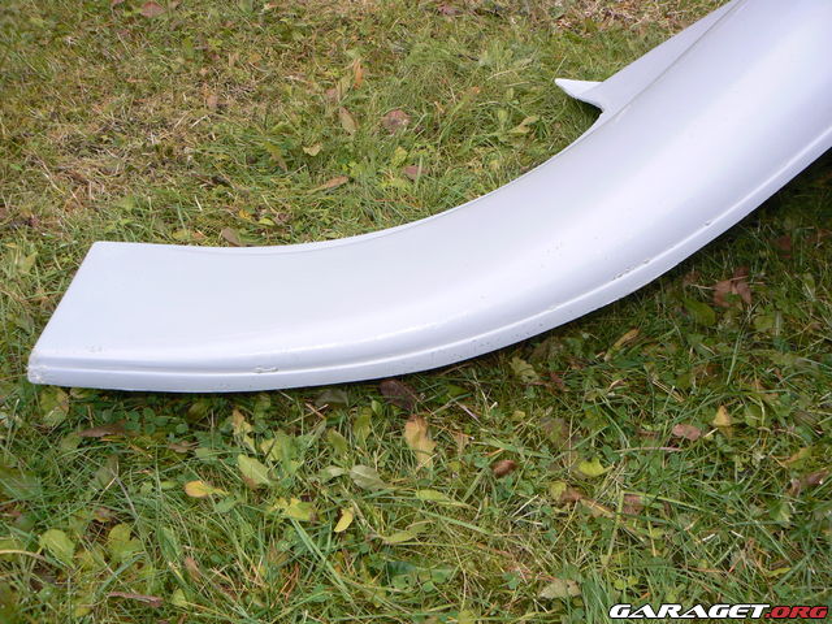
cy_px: 312
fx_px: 865
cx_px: 416
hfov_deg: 51.4
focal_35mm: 36
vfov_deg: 39.7
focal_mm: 6
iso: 80
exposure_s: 1/50
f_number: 2.8
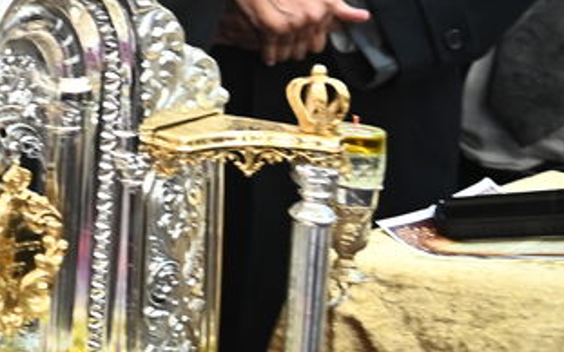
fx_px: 1690
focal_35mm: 110
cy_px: -293
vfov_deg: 11.0
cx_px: -627
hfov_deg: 14.8
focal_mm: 24
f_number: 3.5
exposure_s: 1/160
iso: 1600
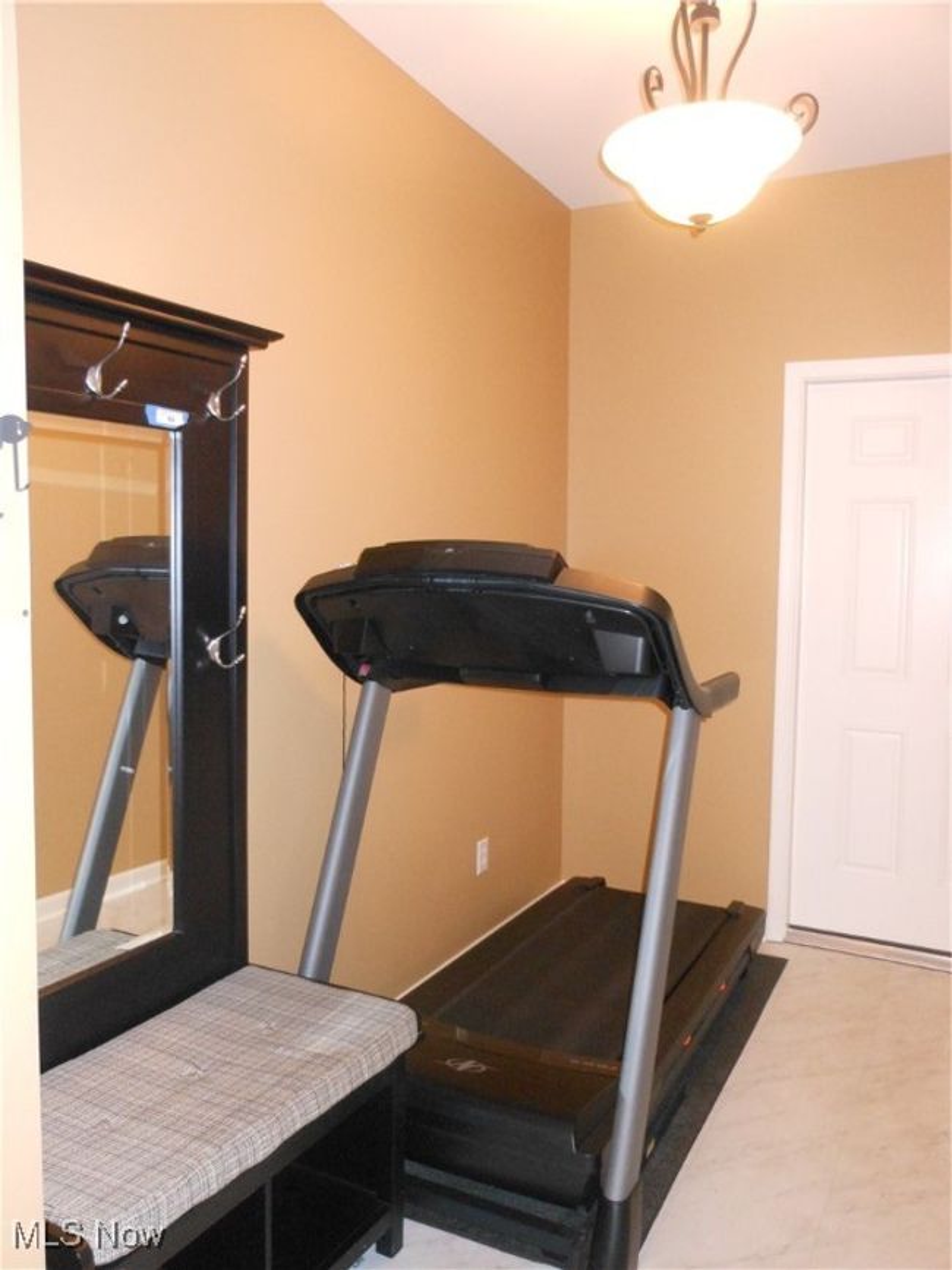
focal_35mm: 28
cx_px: 476
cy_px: 635
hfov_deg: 49.7
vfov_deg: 63.5
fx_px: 1027
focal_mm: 5
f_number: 3.7
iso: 500
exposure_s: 1/25
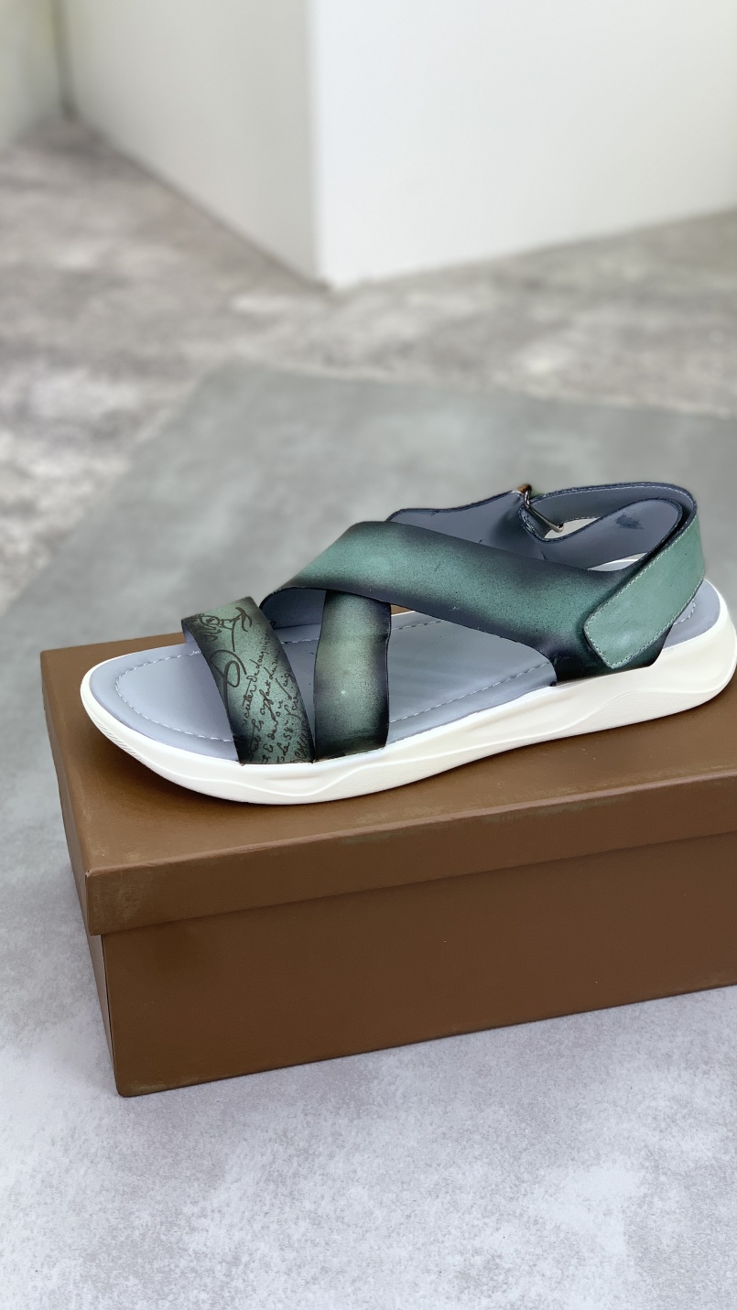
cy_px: 654
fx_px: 1980
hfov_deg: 21.1
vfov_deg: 36.6
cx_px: 411
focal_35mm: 57
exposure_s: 1/100
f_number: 2.4
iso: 20
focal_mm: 6
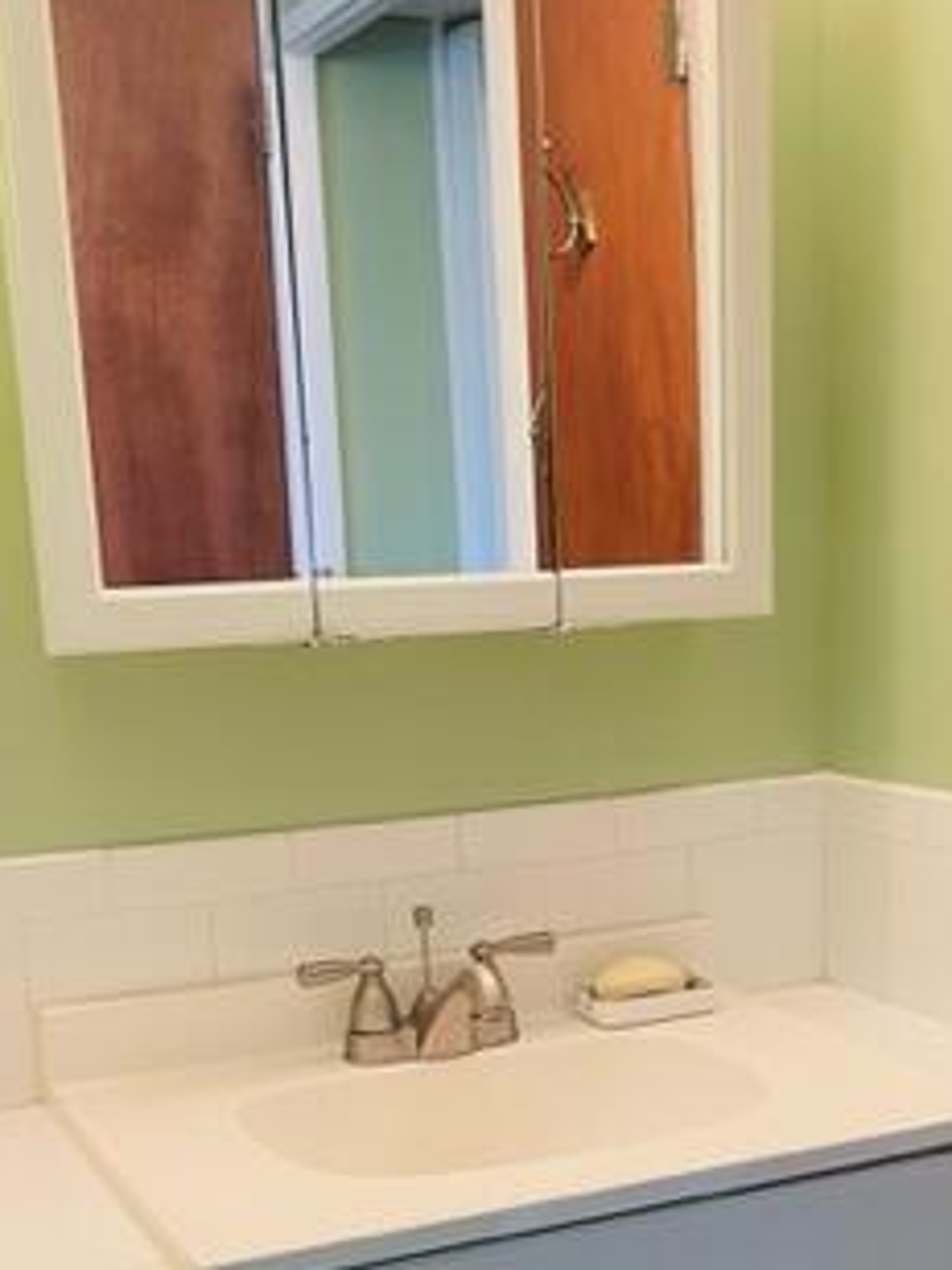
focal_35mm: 54
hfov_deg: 27.0
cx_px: 581
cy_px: 1010
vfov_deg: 34.5
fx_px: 1980
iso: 250
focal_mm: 4.2
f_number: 1.6
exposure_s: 1/60
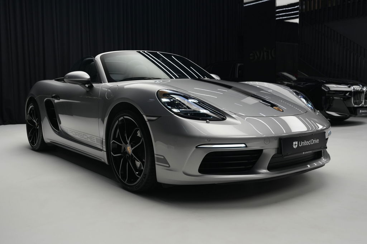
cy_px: 122
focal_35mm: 35
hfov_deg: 54.4
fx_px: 357
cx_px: 184
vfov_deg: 37.8
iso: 800
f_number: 5
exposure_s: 1/40
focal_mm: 35
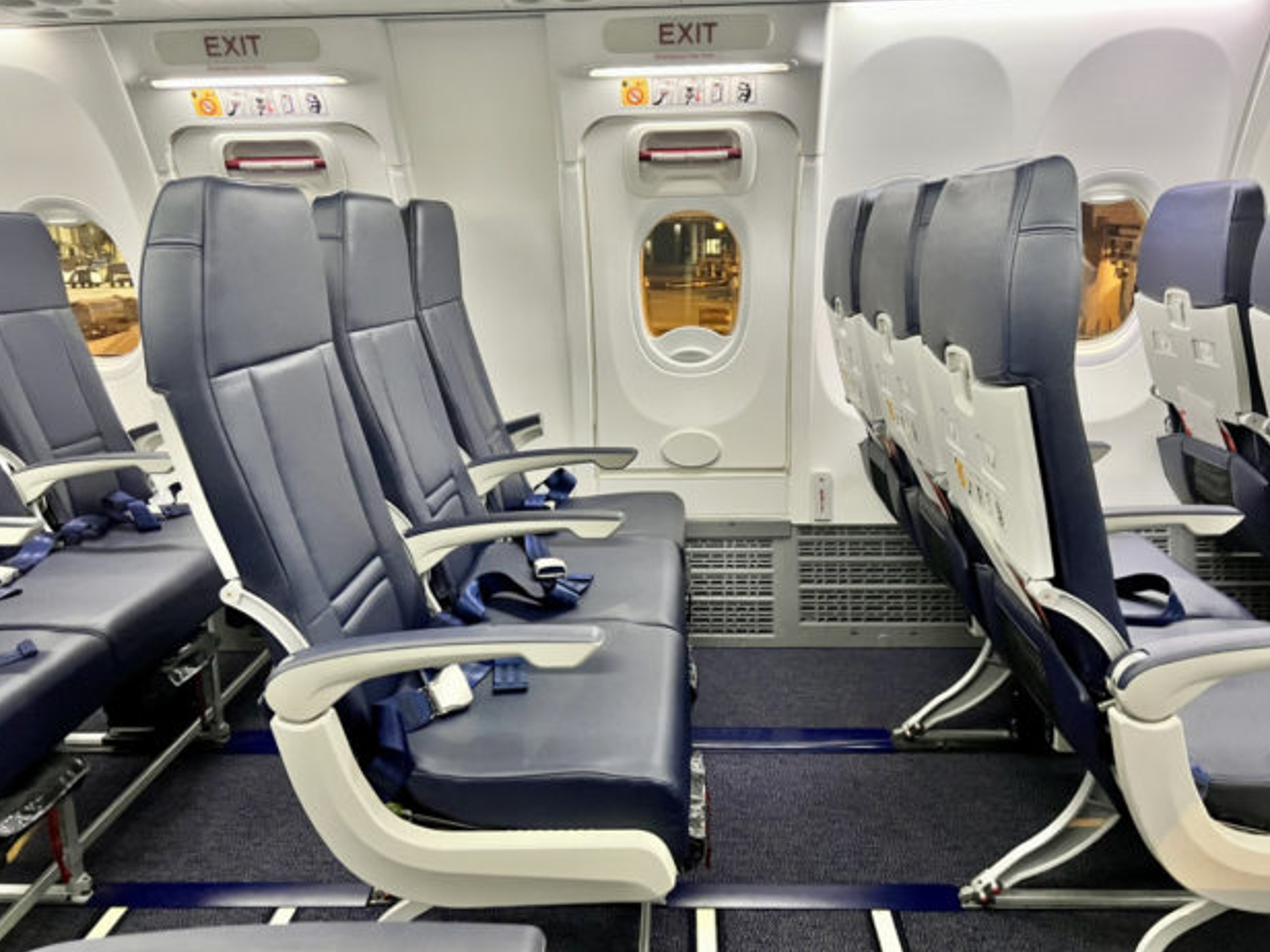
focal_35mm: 27
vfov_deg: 51.4
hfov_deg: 65.3
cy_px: 474
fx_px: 991
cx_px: 633
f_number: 1.5
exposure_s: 1/40
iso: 500
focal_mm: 5.7
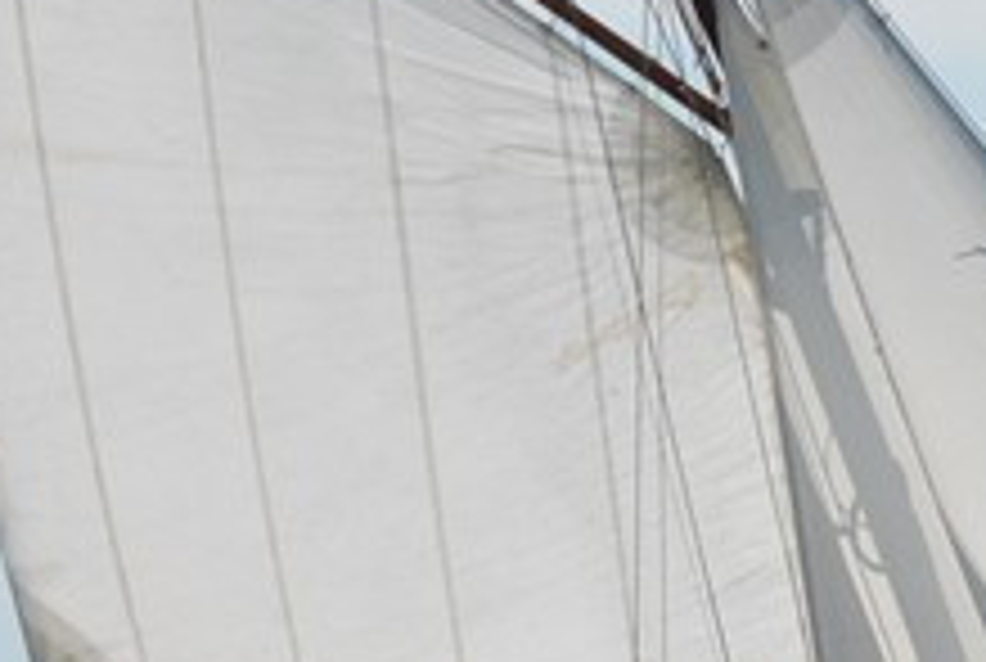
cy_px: 563
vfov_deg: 2.7
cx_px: 909
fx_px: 13805
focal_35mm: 503
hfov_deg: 4.1
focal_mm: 82
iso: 100
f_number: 6.3
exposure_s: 1/640
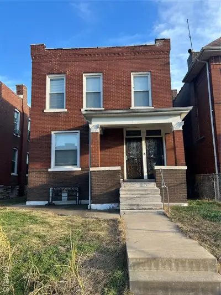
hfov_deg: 53.1
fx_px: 221
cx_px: 110
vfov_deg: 67.3
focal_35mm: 26
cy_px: 148
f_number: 1.5
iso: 50
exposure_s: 1/709
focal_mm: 5.7
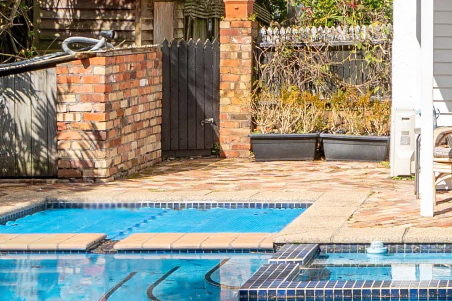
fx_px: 1356
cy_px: 26
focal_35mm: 108
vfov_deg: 12.6
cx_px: 516
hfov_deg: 18.1
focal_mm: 16
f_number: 8
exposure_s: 1/250
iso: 100
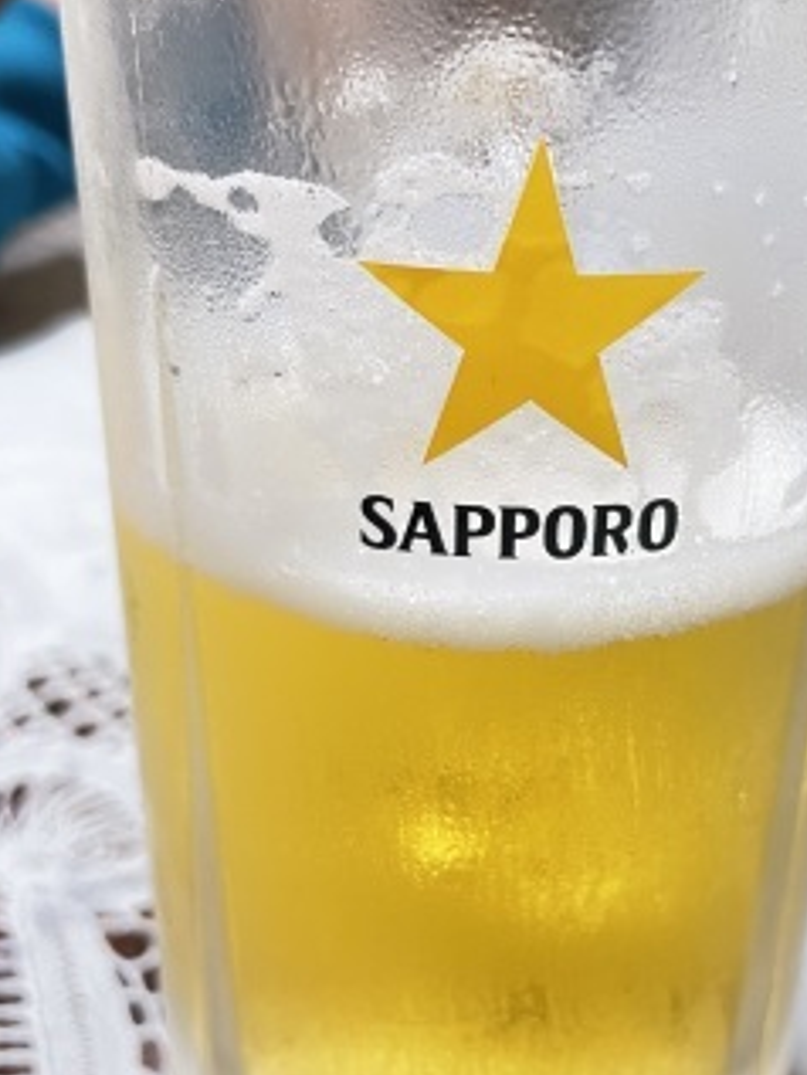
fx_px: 1274
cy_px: 512
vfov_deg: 45.7
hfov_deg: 34.8
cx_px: 544
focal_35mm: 41
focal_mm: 4.2
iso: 320
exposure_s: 1/50
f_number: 1.6
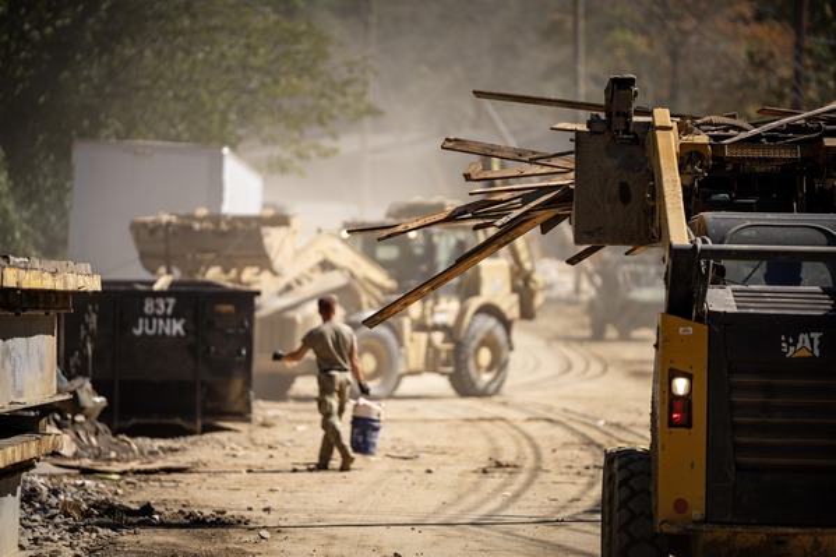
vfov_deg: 6.9
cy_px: 278
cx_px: 418
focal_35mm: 200
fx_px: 4643
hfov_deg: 10.3
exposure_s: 1/2000
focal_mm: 200
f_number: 2.8
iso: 200
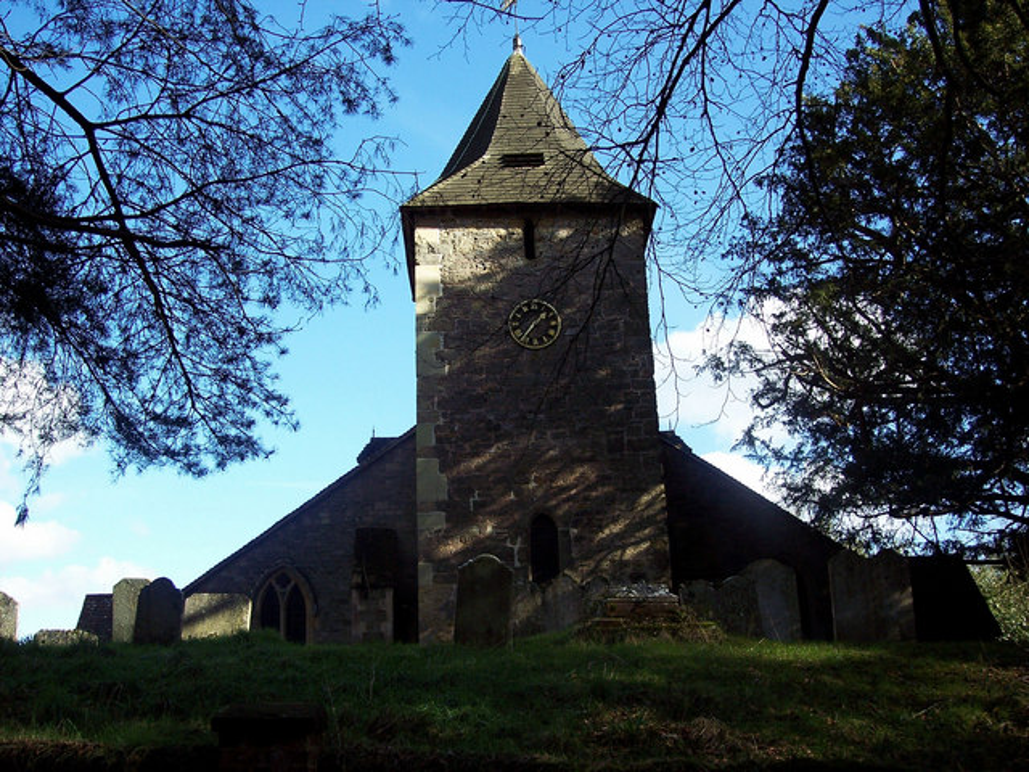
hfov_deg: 47.9
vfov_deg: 36.8
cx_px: 514
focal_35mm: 39
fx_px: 1159
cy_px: 386
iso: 100
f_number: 3.4
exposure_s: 1/350
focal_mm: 8
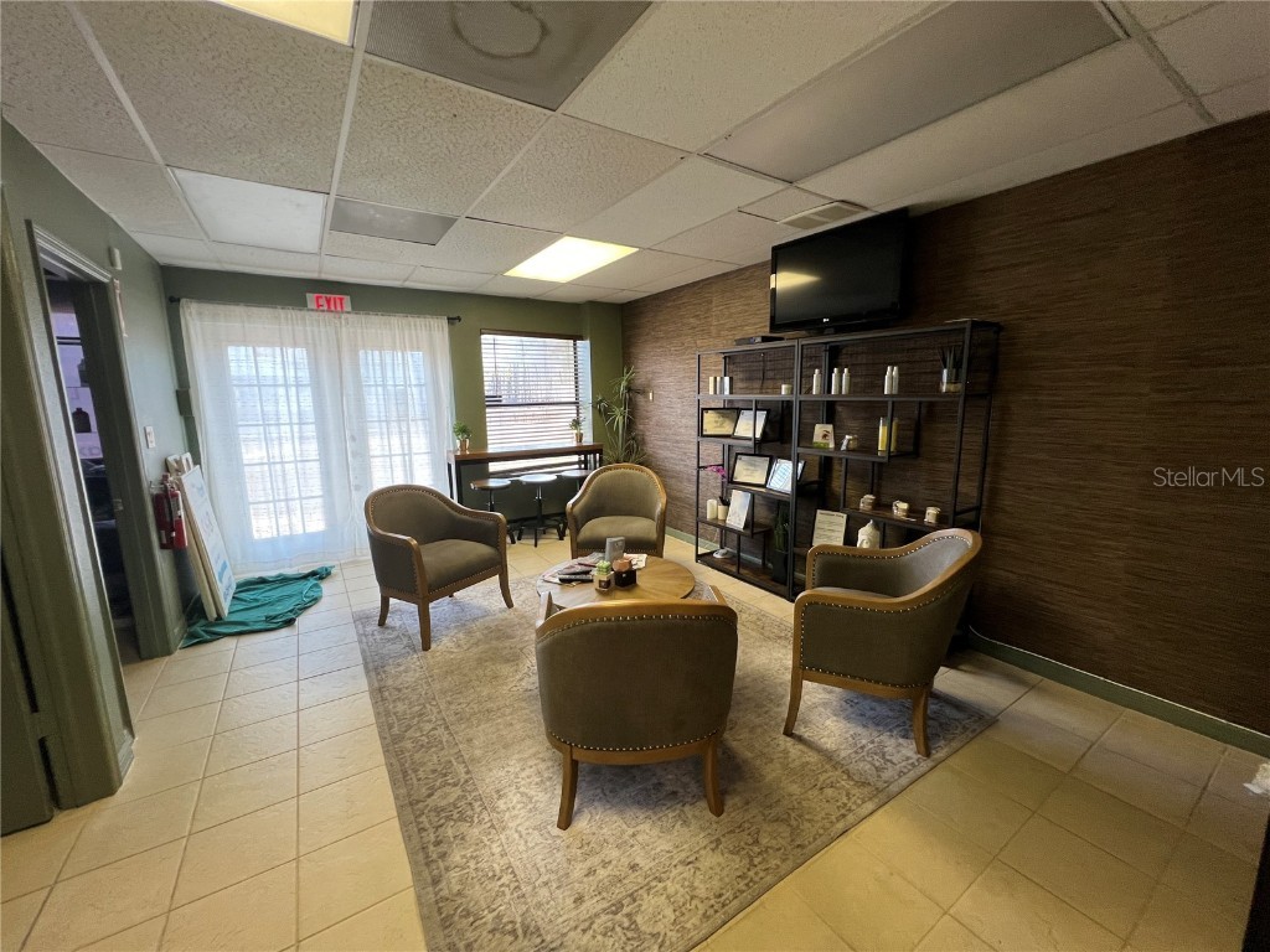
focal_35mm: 13
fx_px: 477
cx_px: 635
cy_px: 476
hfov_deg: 106.2
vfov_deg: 89.9
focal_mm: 1.57
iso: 160
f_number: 1.8
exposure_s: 1/60
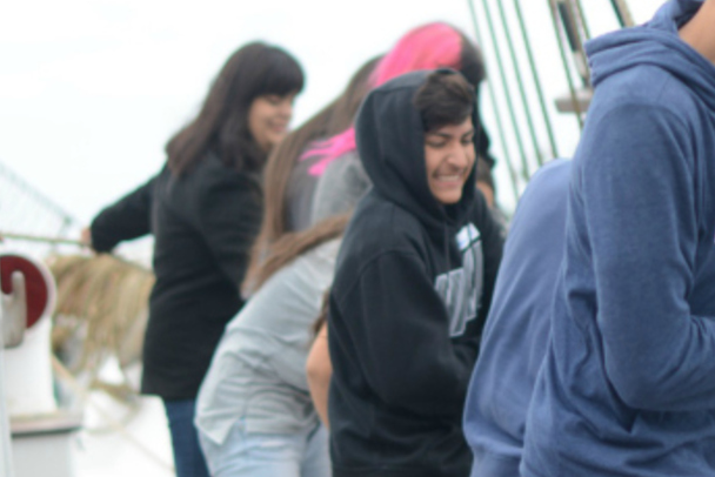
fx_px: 2941
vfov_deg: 9.3
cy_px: 133
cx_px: 535
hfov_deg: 13.8
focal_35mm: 148
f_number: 2
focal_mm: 50
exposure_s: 1/4000
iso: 320
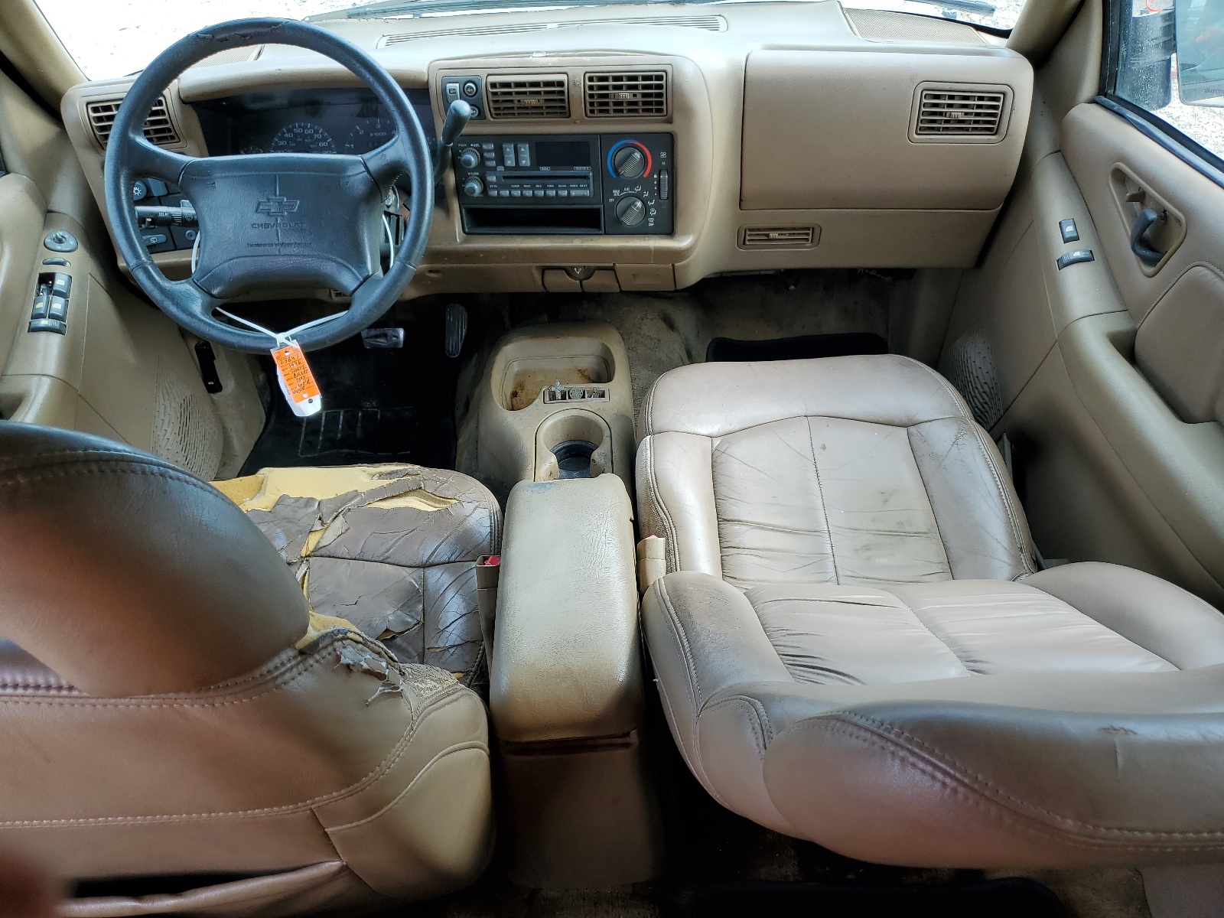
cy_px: 459
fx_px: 919
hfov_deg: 67.3
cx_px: 612
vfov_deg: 53.1
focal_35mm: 26
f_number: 1.5
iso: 50
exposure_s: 1/303
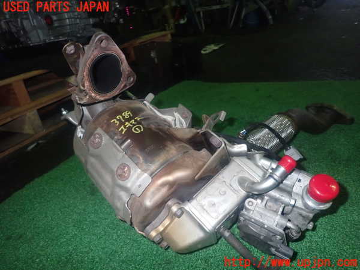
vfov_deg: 54.9
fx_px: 260
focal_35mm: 25
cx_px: 180
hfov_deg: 69.4
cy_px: 135
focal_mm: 4.5
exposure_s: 1/30
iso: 800
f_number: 5.6
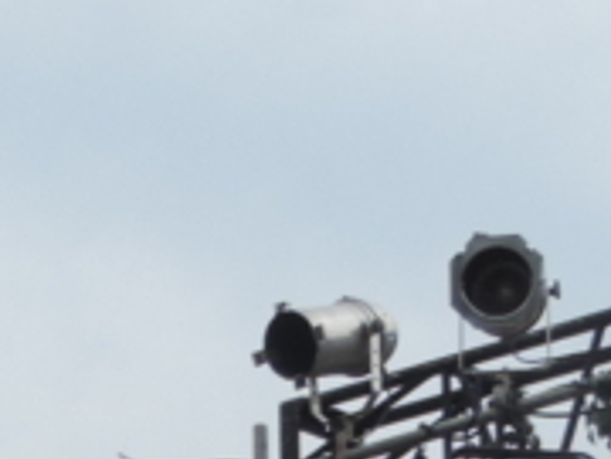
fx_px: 5895
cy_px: 976
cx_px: -105
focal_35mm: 334
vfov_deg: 4.4
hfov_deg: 5.9
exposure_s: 1/800
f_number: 3.9
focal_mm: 13.3
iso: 80
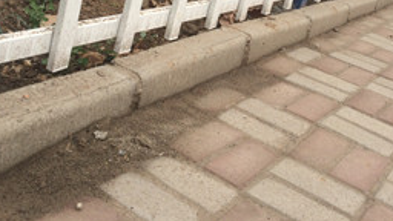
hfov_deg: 40.2
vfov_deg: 22.5
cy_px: -6
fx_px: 531
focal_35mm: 51
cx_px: 250
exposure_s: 1/1244
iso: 32
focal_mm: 4.12
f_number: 2.2
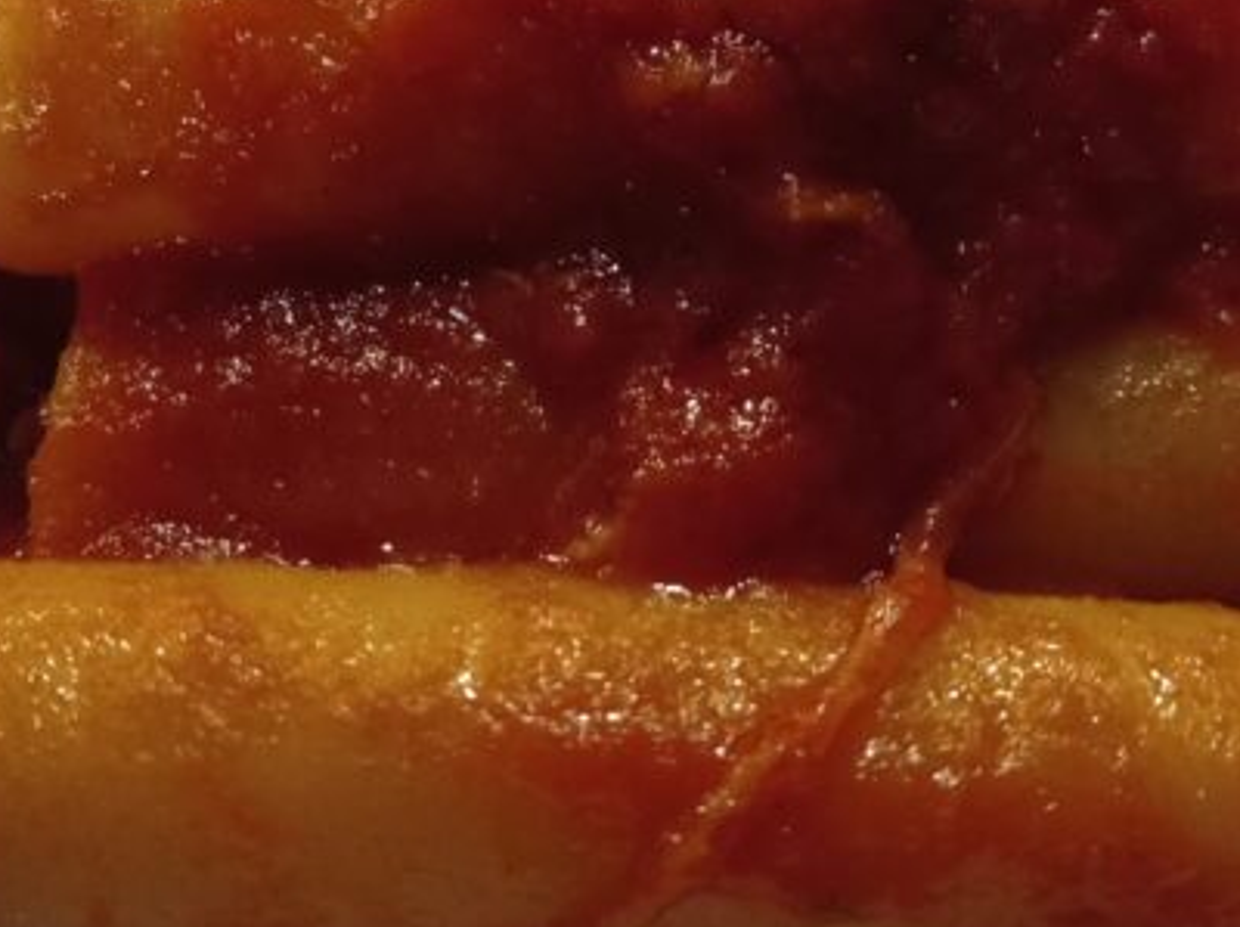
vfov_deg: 20.7
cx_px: 614
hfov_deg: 27.8
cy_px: 180
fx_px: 2505
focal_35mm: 70
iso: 510
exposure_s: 1/25
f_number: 1.79
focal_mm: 4.74
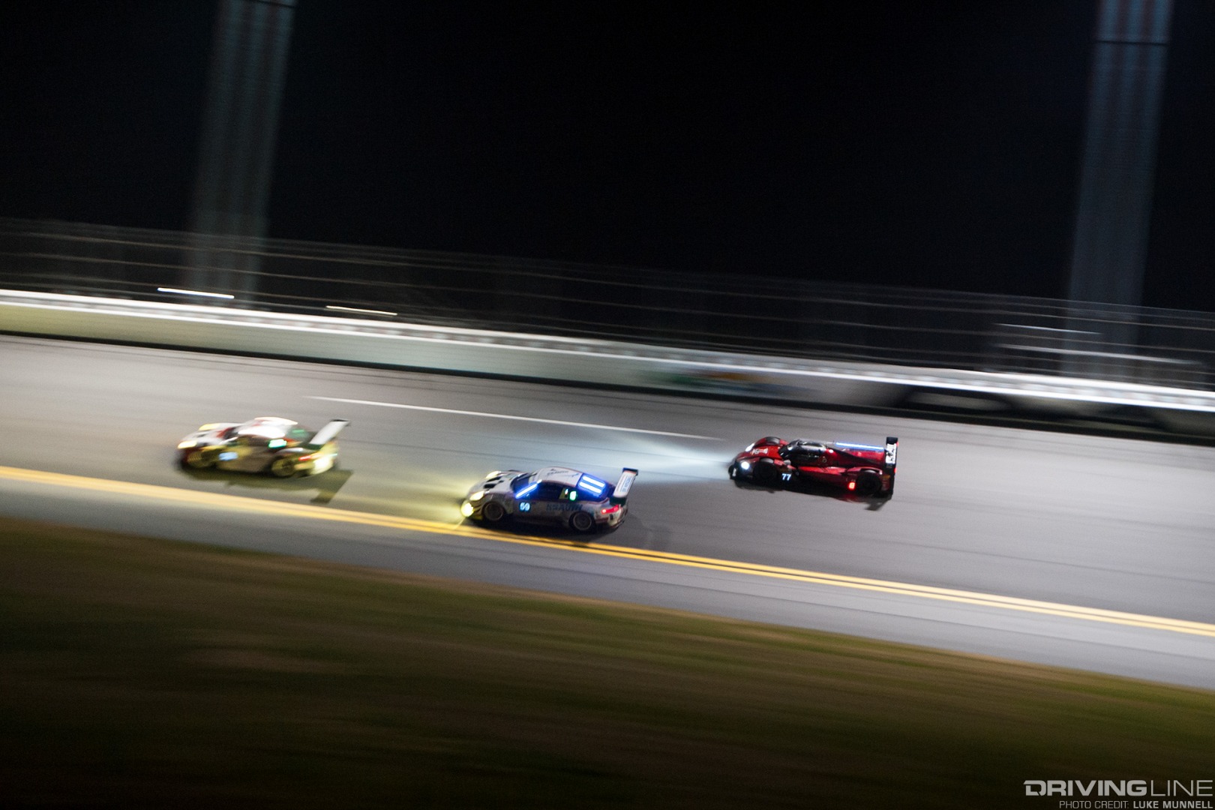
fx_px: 1181
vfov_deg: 37.9
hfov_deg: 54.4
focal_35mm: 35
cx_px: 608
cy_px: 405
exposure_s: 1/40
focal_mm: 35
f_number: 4
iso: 1600
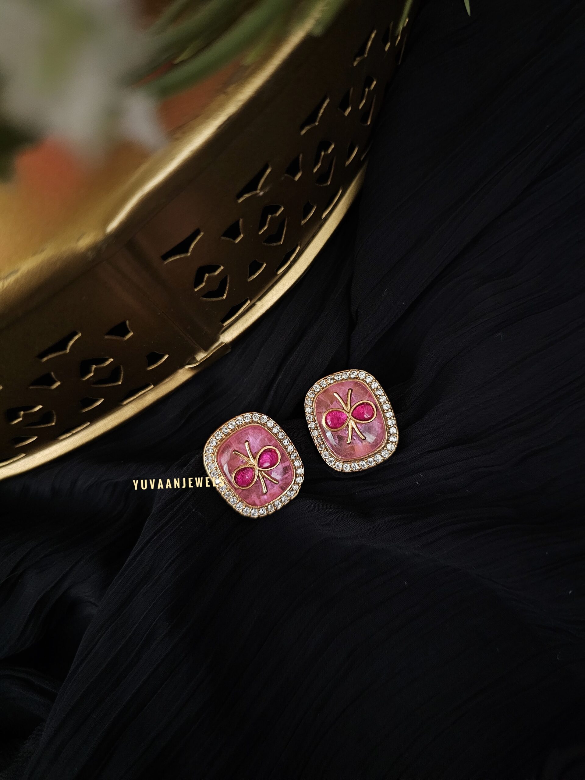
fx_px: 518
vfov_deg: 73.9
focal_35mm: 23
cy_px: 390
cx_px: 292
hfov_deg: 58.9
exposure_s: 1/24
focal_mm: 6.3
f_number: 1.7
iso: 800
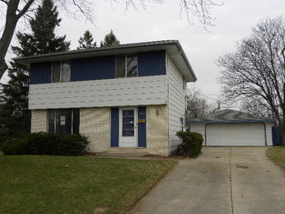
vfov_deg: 43.0
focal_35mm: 33
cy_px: 107
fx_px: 272
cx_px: 142
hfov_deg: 55.3
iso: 64
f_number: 4.5
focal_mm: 5.9
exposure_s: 1/235
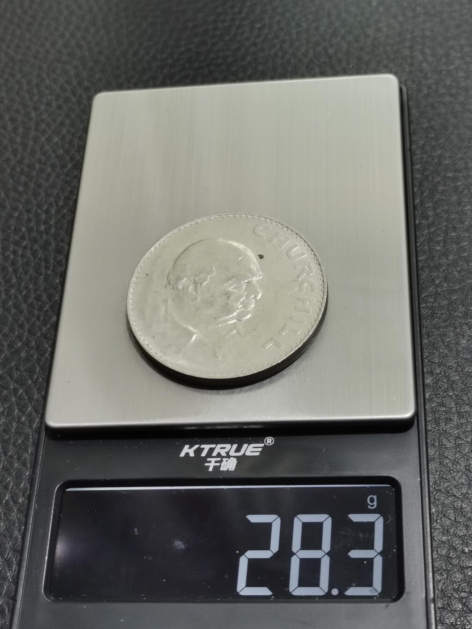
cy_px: 314
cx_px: 236
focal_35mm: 60
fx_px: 1091
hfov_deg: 24.4
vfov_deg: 32.2
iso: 100
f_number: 1.8
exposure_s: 1/120
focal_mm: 5.58
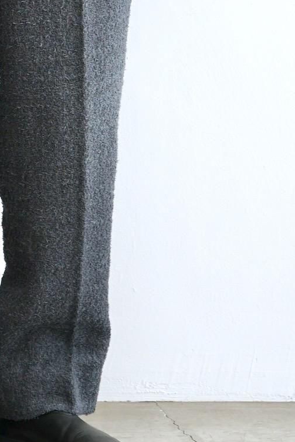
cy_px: 9
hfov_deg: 11.6
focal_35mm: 117
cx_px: 4
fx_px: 1437
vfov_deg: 17.1
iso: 400
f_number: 4.5
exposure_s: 1/160
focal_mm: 49
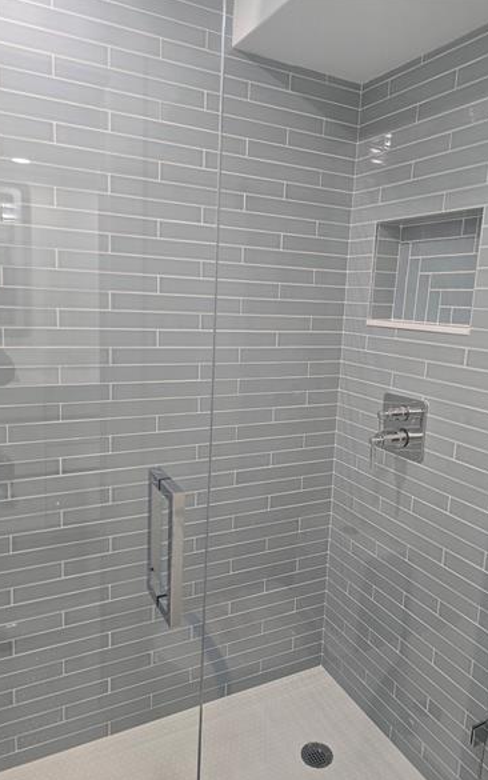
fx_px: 532
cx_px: 261
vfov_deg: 72.5
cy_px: 395
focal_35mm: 25
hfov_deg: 49.3
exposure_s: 1/120
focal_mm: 6.3
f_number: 1.7
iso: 160
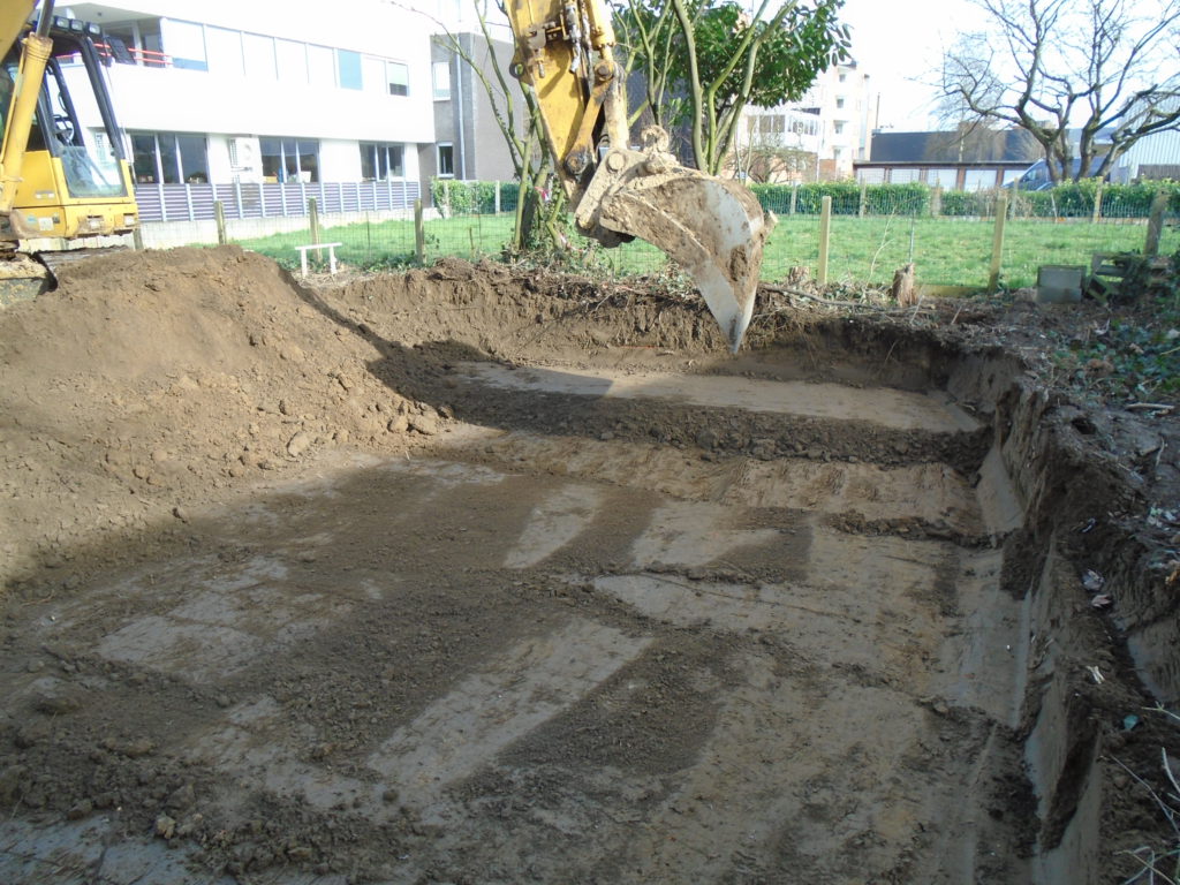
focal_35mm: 26
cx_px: 590
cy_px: 442
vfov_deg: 53.1
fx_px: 886
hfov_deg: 67.3
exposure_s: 1/160
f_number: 3.2
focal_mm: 4.6
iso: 100
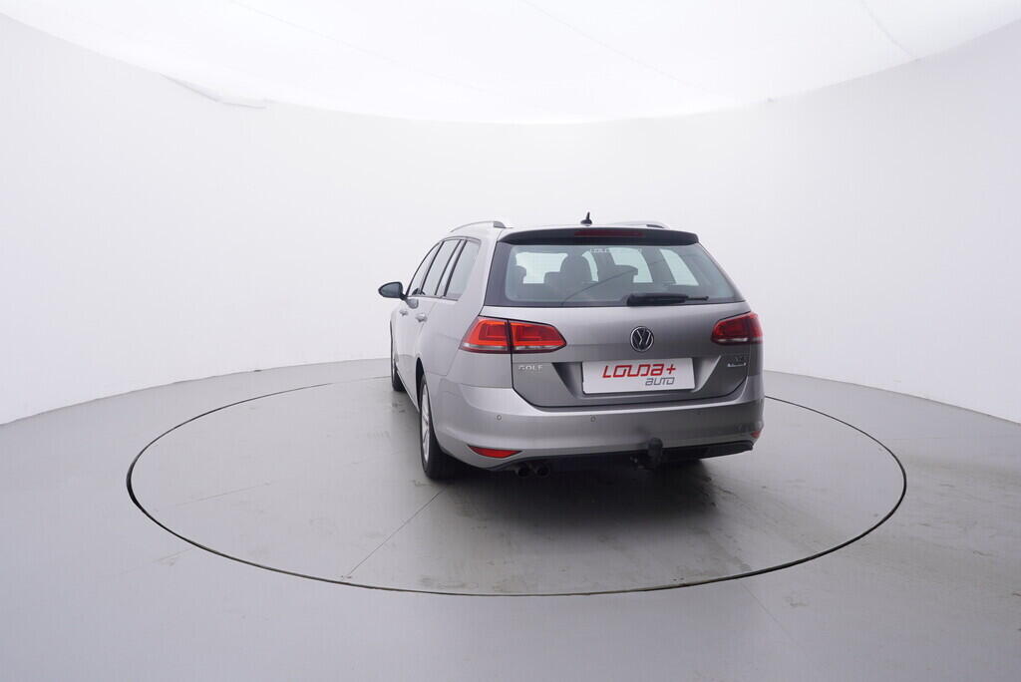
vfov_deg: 56.2
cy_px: 341
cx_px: 510
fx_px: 638
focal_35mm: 22
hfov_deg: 77.3
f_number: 5
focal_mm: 15
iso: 200
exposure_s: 1/80
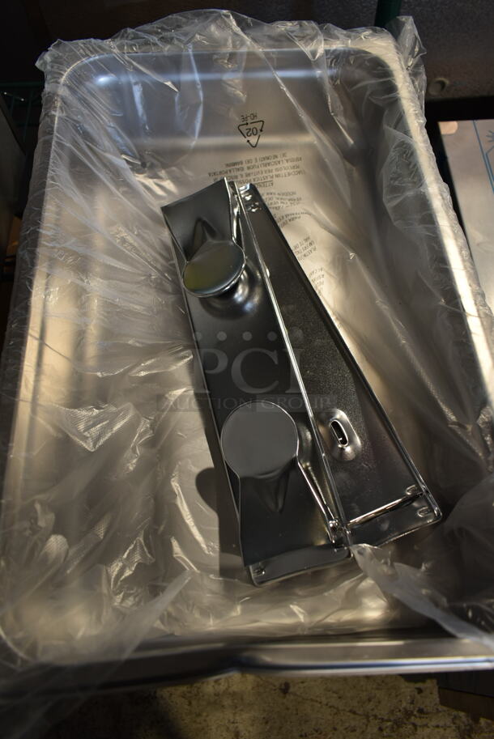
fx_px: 555
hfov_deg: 48.0
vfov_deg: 67.3
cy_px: 370
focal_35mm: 27
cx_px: 247
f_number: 3.5
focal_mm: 18
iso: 320
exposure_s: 1/30
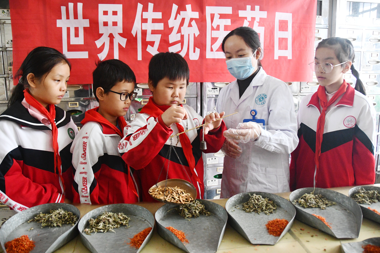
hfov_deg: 67.4
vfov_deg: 47.9
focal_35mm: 27
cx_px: 190
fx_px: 285
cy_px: 126
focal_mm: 18
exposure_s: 1/80
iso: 3200
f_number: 3.5
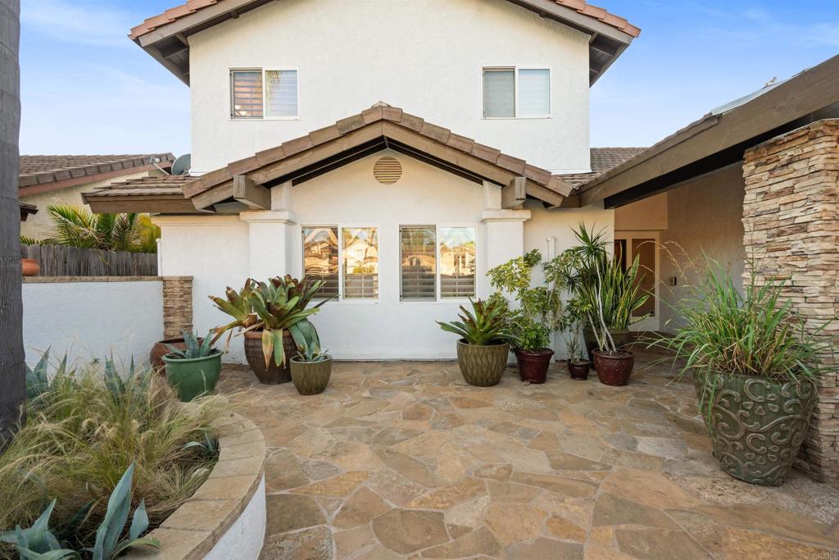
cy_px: 280
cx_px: 420
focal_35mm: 16
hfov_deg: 95.0
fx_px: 385
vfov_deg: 72.1
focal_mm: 16.5
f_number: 6.3
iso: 500
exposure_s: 1/125
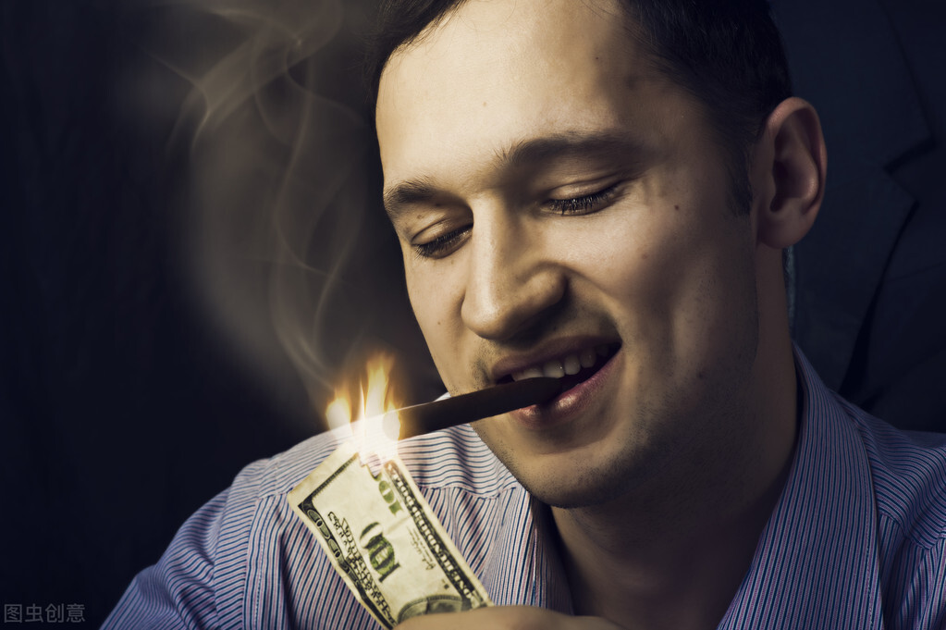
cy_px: 315
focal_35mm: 85
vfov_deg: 16.1
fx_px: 2232
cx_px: 473
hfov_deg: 23.9
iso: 100
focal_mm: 85
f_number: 11
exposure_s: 1/250
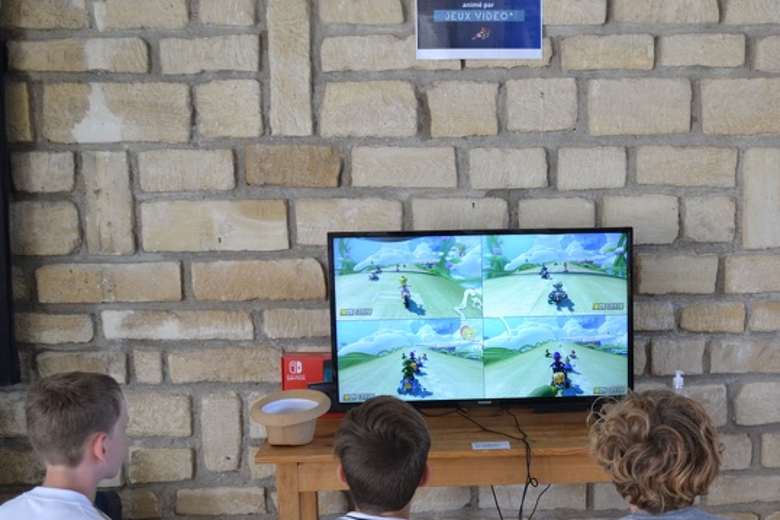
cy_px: 371
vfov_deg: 25.3
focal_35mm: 53
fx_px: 1149
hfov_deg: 37.1
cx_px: 515
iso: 400
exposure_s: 1/60
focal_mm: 24
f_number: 4
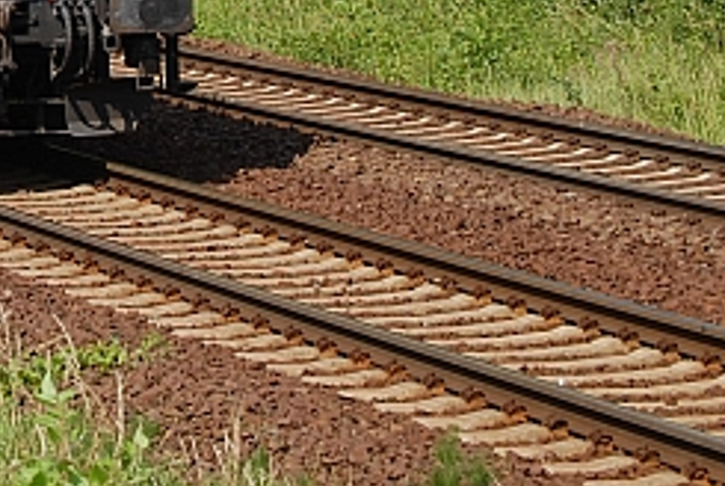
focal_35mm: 304
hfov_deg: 6.7
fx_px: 6129
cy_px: -308
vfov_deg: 4.5
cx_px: -320
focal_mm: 62
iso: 200
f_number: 9
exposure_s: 1/500
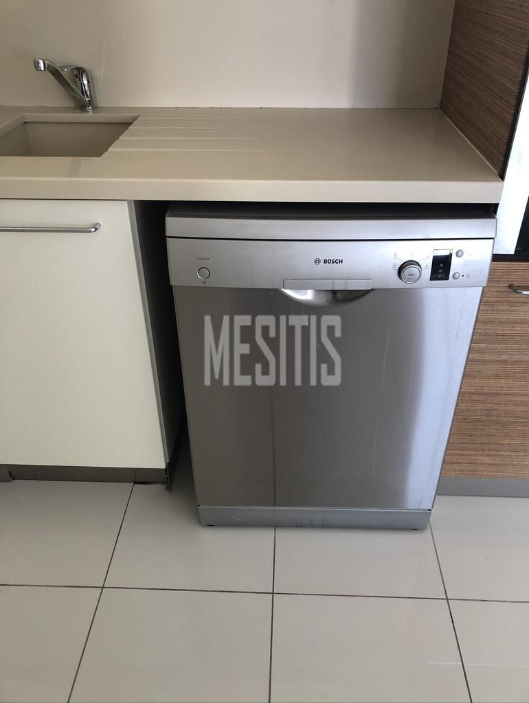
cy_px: 352
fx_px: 570
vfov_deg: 63.4
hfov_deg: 49.8
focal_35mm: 28
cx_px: 264
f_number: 1.8
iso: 40
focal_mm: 3.99
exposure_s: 1/33
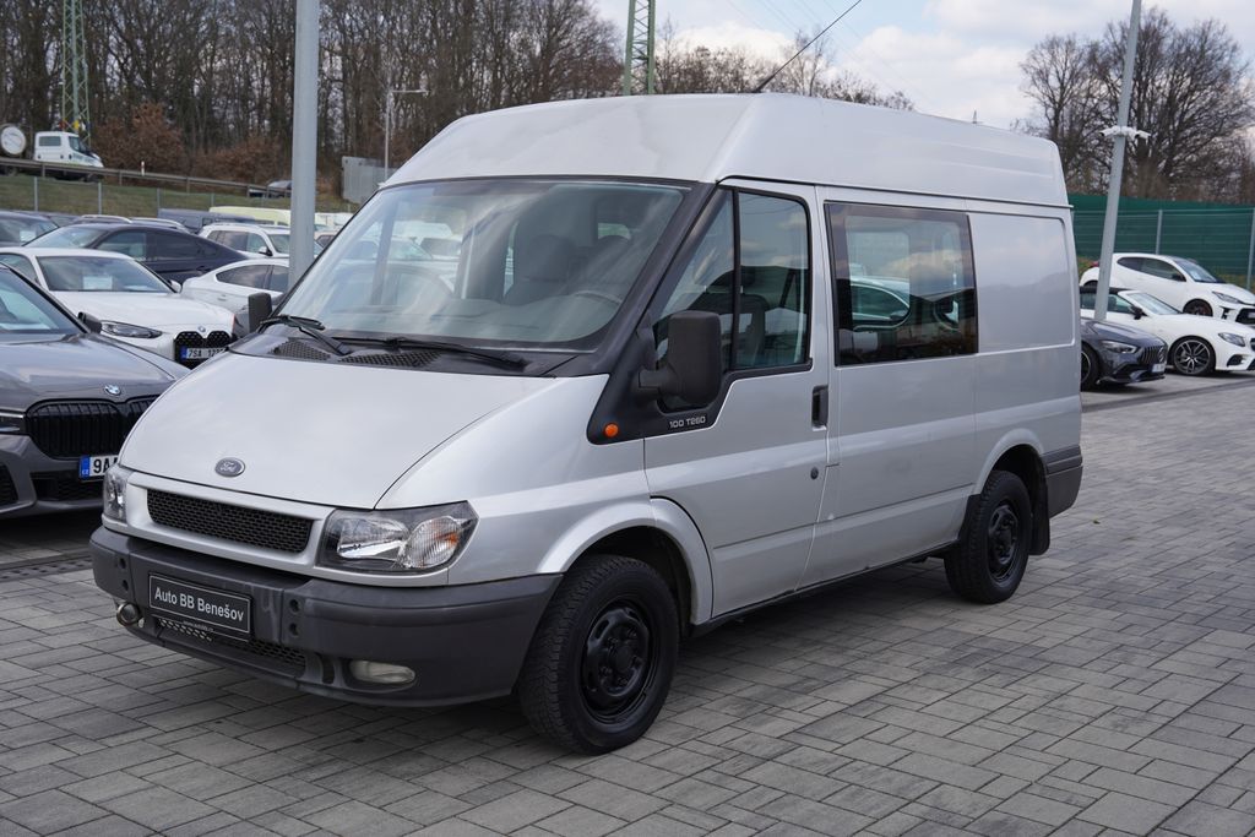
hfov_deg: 47.4
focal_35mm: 41
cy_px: 418
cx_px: 628
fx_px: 1429
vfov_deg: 32.6
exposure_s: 1/250
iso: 100
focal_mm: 41
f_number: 6.3
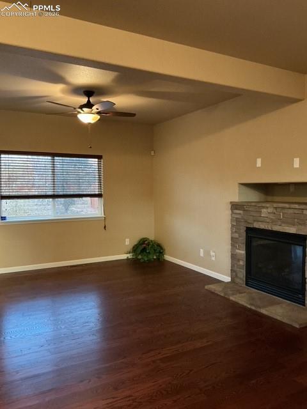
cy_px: 204
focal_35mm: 29
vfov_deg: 61.7
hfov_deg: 48.2
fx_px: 343
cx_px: 154
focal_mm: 3
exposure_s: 1/25
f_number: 1.8
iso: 400
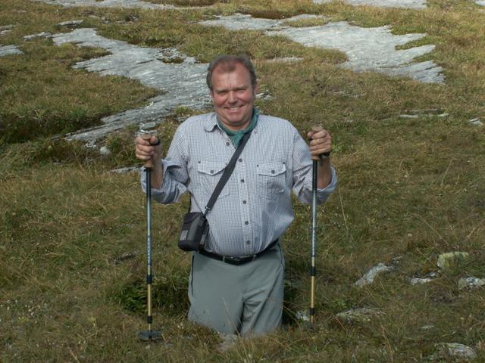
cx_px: 242
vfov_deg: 17.2
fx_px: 1205
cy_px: 182
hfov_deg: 22.8
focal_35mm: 86
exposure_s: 1/200
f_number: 7.1
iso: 50
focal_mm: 14.42
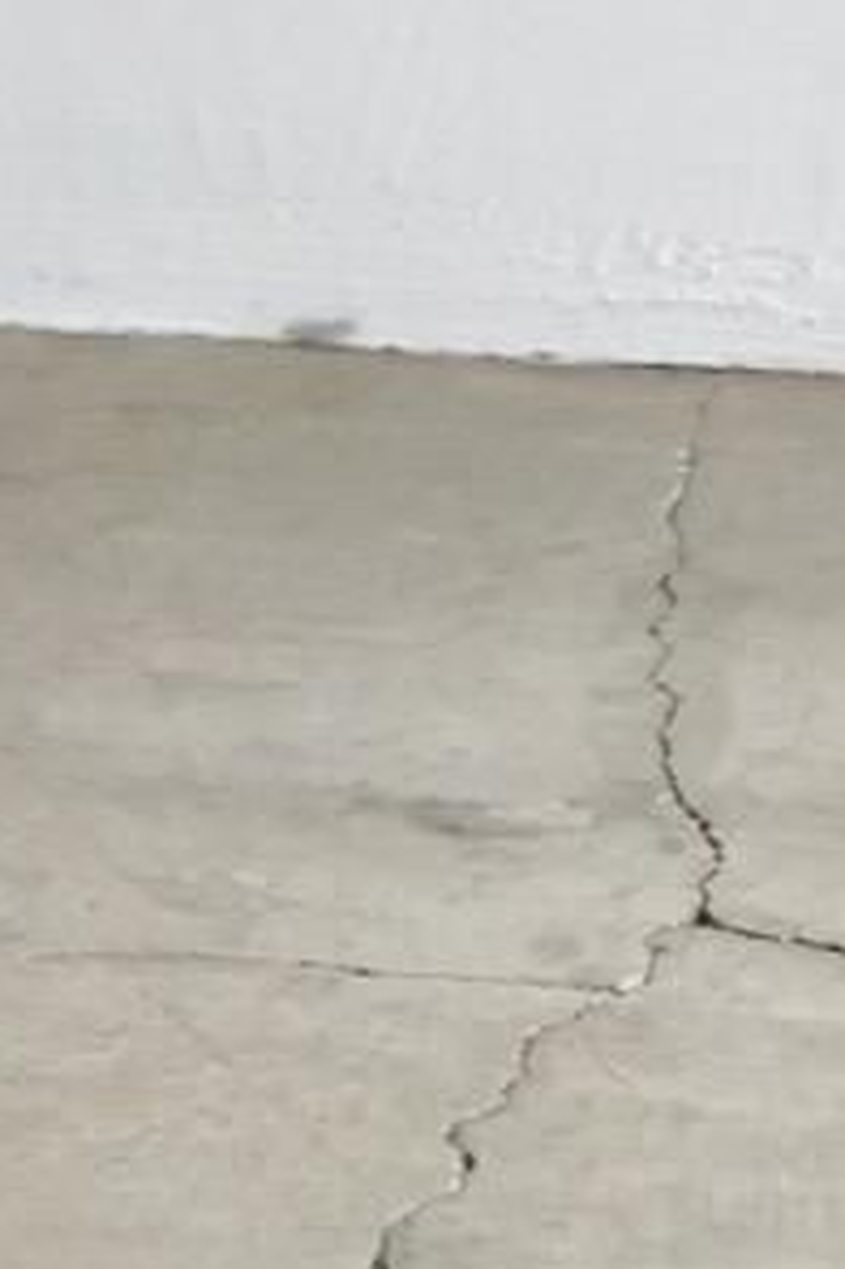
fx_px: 9869
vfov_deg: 6.7
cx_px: -1175
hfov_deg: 4.8
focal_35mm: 280
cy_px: -2529
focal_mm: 46
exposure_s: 1/160
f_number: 4.5
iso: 1600
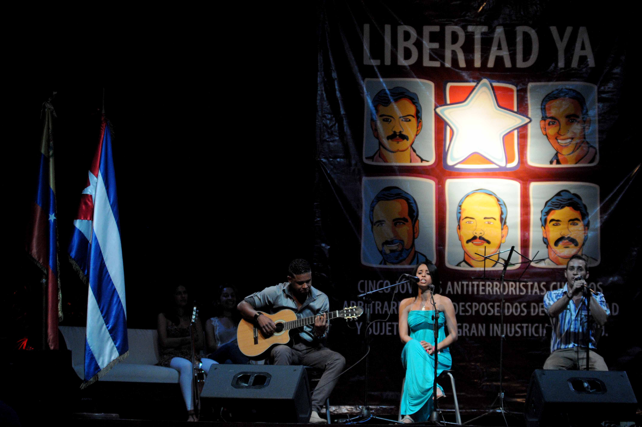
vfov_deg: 11.4
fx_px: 2137
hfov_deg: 17.1
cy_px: 214
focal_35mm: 120
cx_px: 321
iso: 1600
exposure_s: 1/250
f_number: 2.8
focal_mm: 80
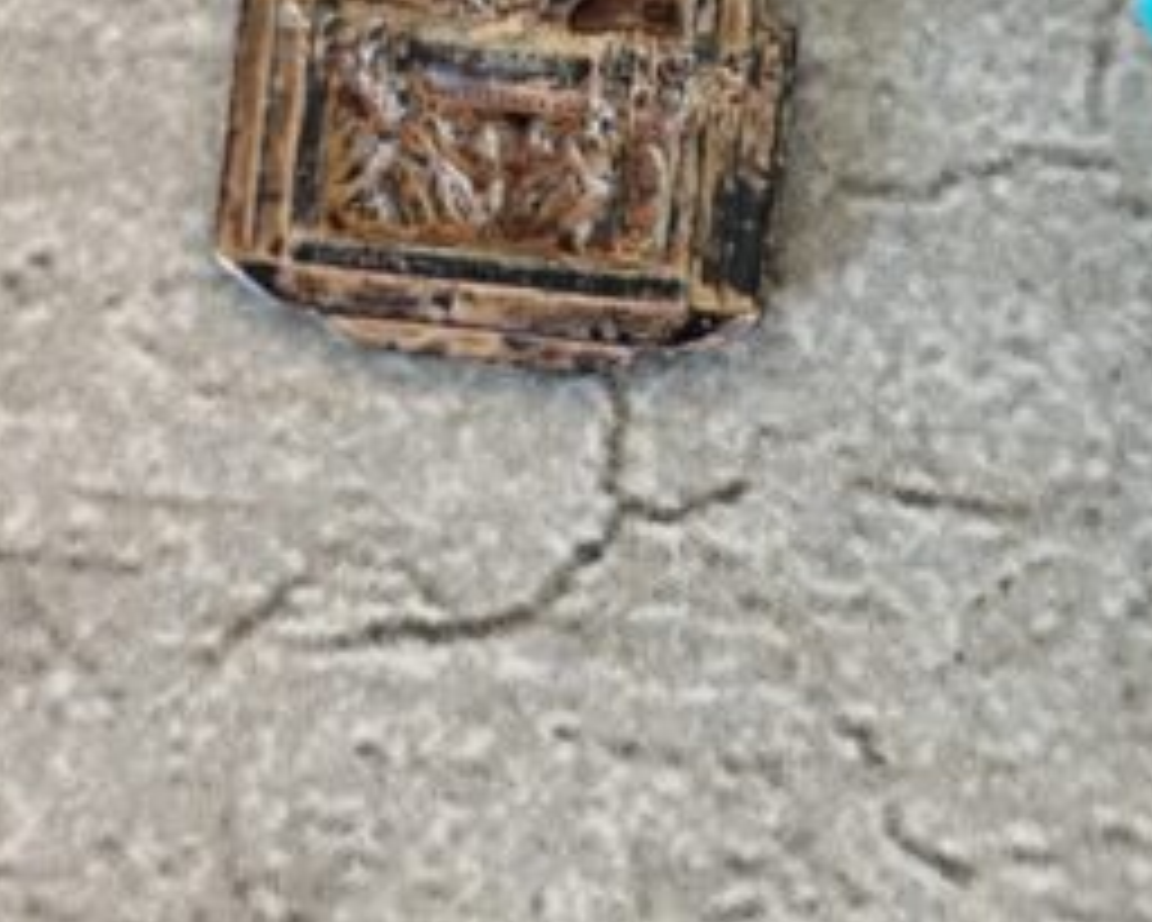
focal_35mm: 142
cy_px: 99
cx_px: 644
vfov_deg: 10.8
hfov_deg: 13.6
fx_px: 4843
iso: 320
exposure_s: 1/25
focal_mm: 6.19
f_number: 1.65
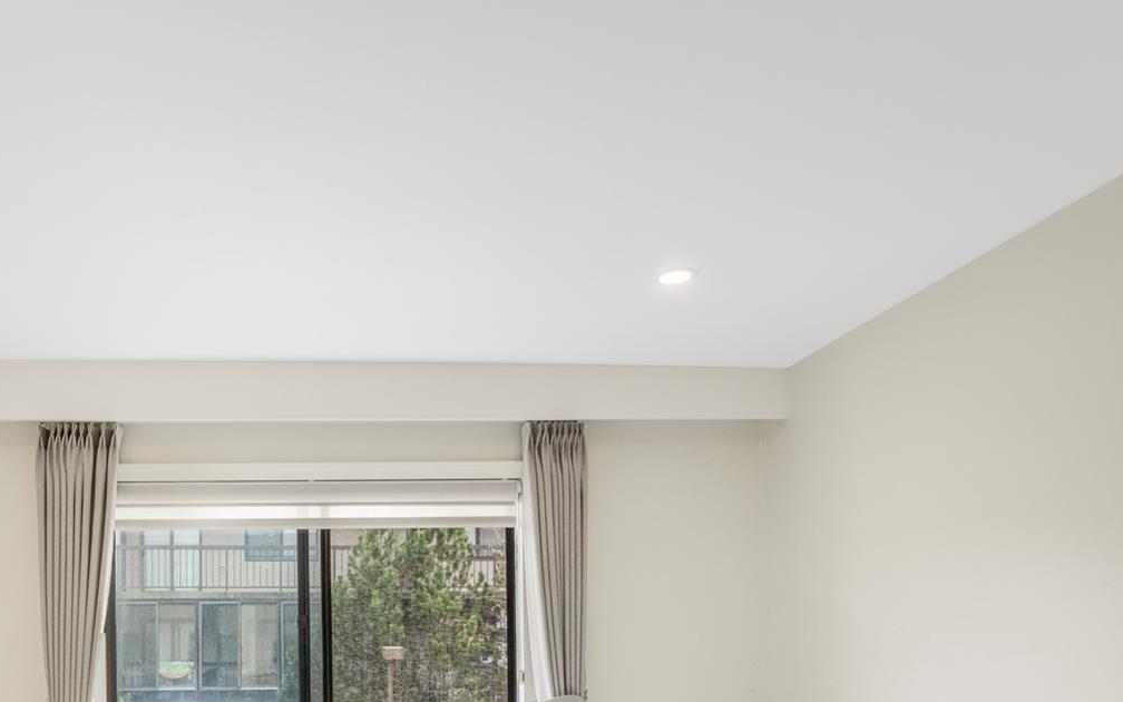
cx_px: 349
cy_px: 654
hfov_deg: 62.6
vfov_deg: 39.5
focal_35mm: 29
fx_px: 888
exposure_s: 1/80
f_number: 13
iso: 800
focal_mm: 14
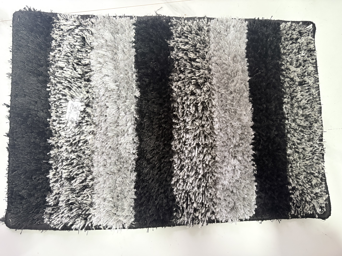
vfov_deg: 53.1
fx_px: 257
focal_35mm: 26
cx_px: 171
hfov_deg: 67.3
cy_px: 128
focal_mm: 5.96
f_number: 1.6
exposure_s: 1/33
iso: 500
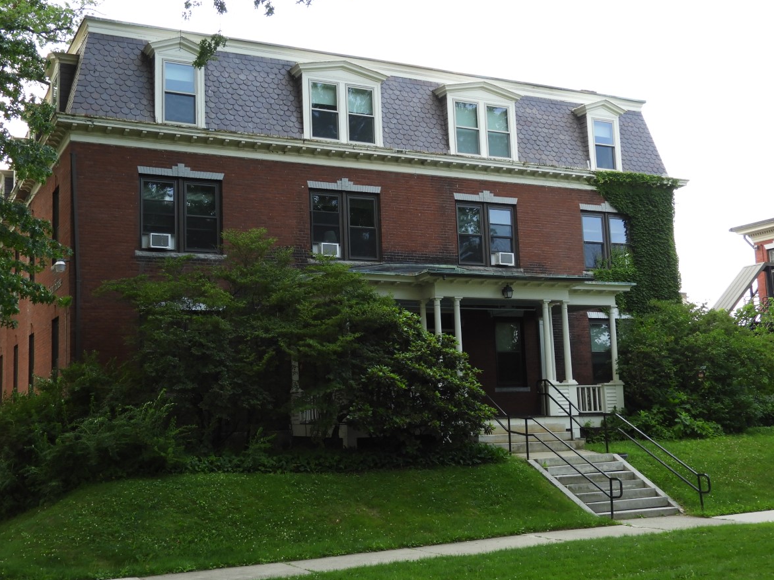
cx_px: 359
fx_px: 961
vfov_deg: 33.6
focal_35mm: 43
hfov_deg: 43.8
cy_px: 284
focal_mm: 6.3
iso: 100
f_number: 3.8
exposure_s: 1/160
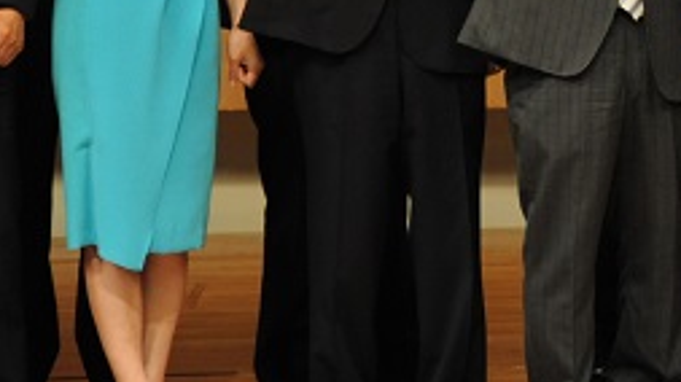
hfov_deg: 3.0
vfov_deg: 1.7
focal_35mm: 724
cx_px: 756
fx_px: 13067
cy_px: -129
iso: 2500
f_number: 6.3
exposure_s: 1/100
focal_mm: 230
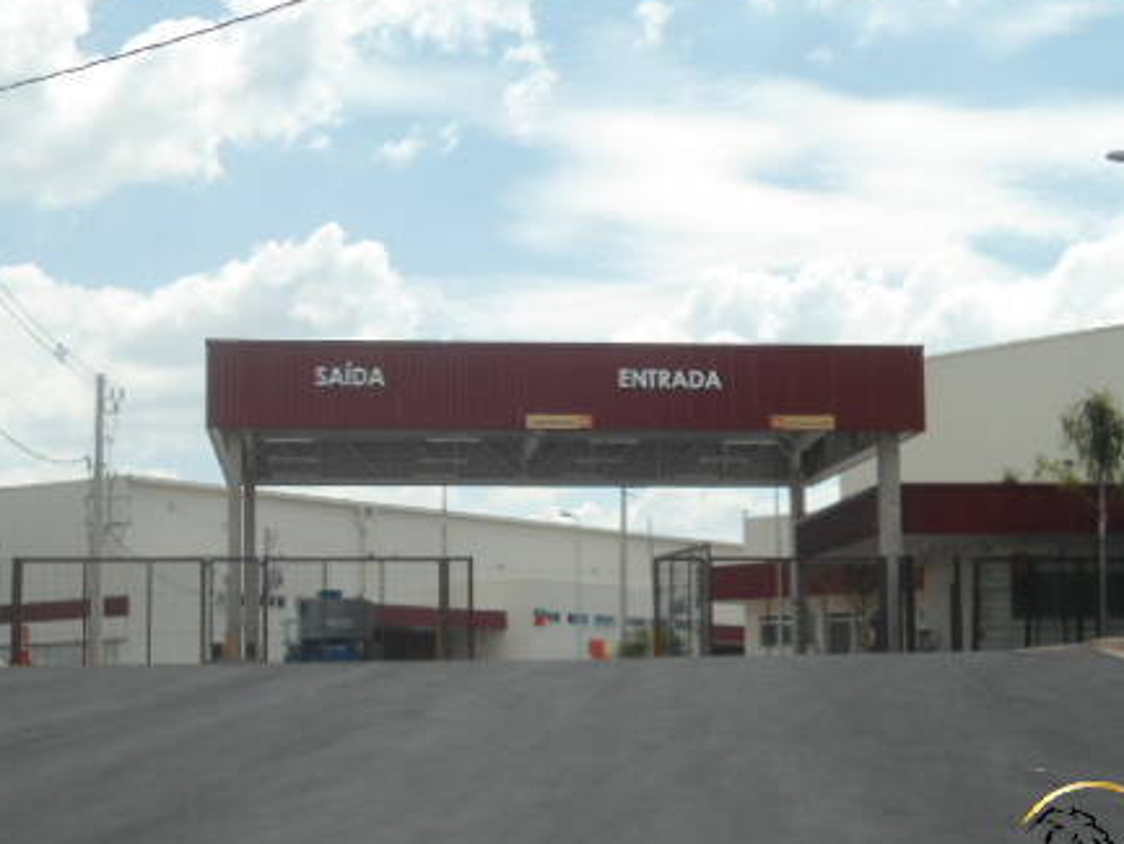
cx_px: 488
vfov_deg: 22.5
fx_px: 2111
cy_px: 543
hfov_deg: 29.8
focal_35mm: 65
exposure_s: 1/1000
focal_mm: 7.9
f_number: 3.5
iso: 80
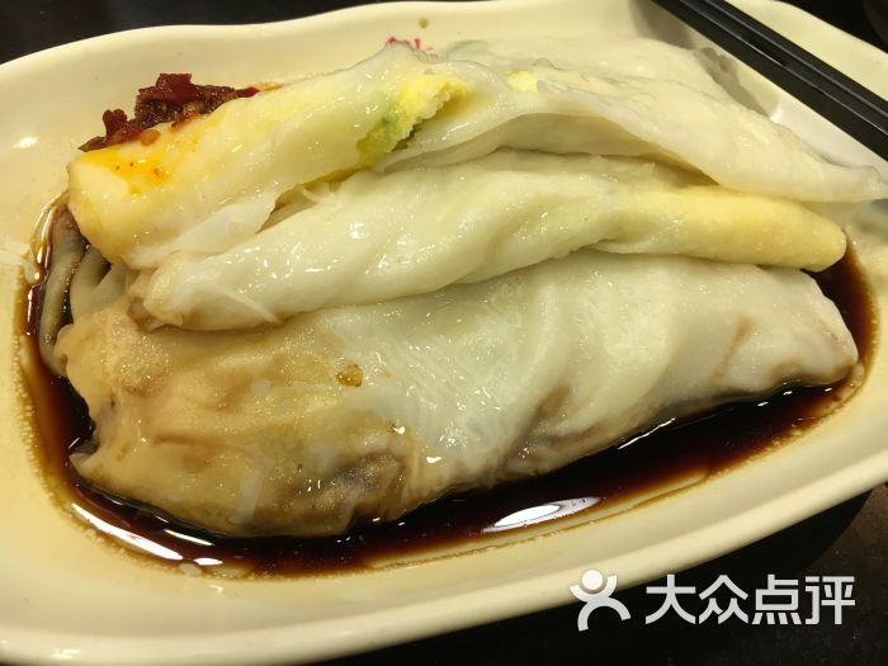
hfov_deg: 61.7
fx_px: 744
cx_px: 444
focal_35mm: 29
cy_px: 333
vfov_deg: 48.2
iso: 64
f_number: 2.2
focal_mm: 4.15
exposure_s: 1/33
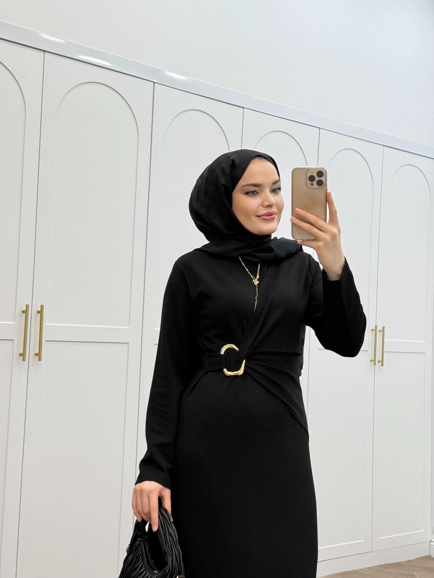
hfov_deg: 30.3
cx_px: 217
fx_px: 802
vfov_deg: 39.7
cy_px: 289
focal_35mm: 48
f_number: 1.78
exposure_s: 1/281
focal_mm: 6.76
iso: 64
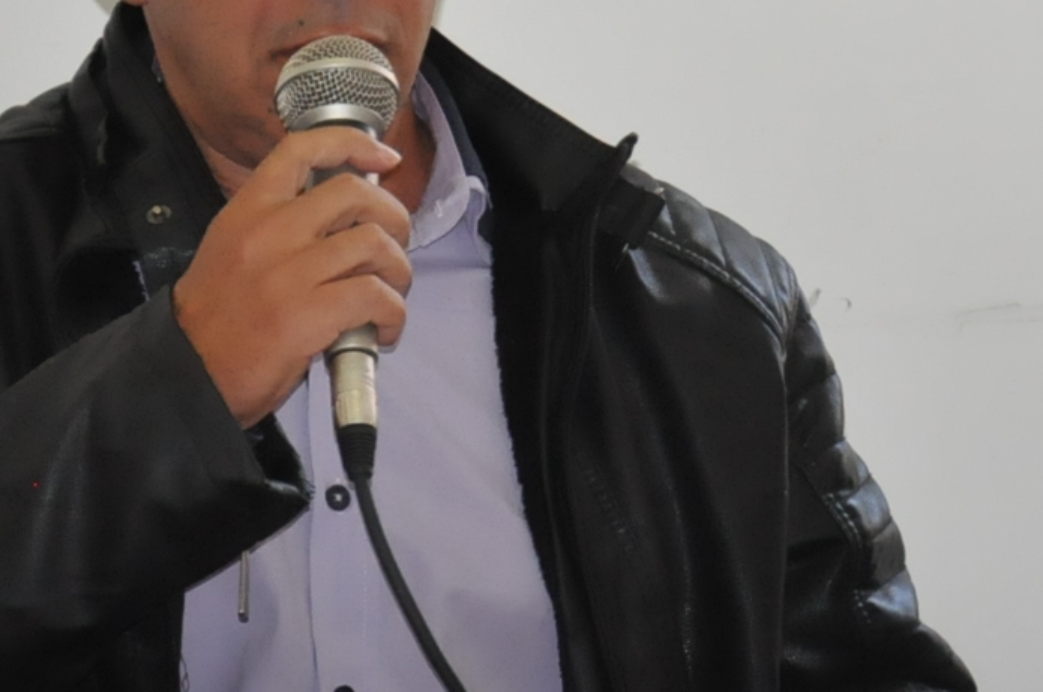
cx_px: 953
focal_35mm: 324
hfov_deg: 6.4
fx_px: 9372
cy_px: -258
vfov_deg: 4.2
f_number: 6.3
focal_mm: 70
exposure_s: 1/200
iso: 2000
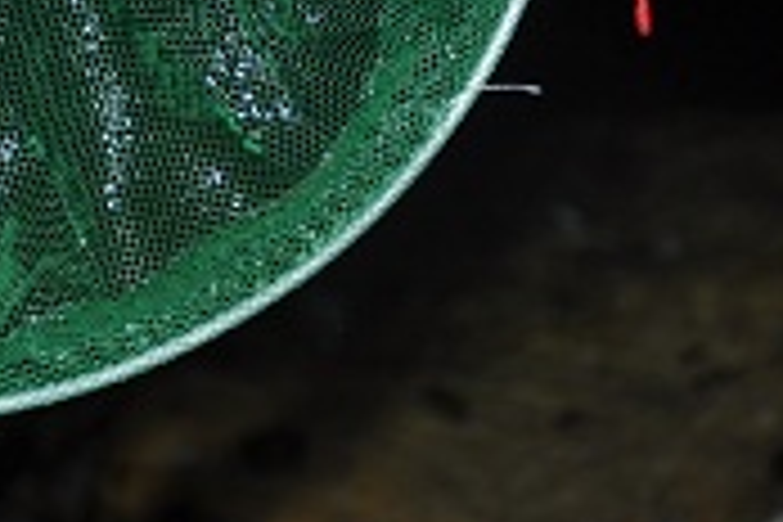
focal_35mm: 250
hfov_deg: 8.1
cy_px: -320
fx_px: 5434
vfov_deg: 5.4
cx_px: -230
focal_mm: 45
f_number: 4.8
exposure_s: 1/60
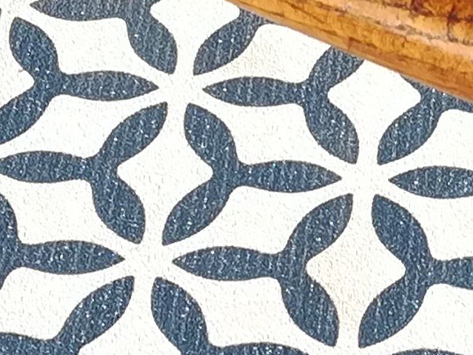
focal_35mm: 189
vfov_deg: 7.8
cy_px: 31
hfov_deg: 10.4
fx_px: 2582
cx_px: 433
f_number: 2.2
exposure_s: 1/1195
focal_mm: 3.83
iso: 50
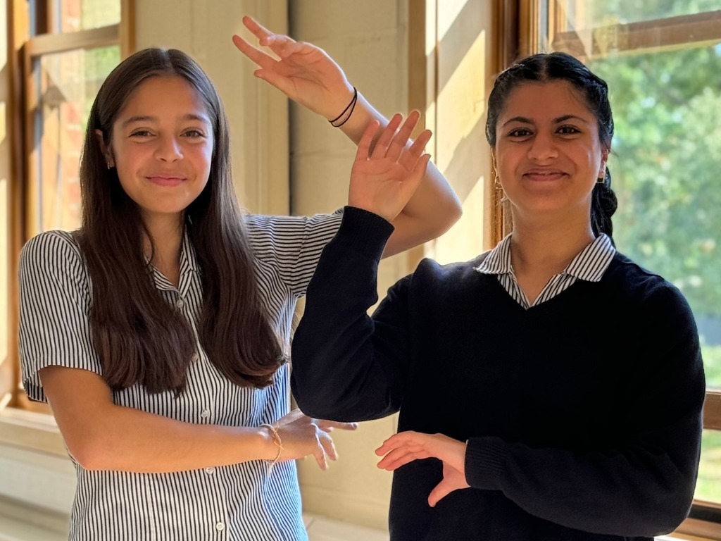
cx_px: 360
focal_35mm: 48
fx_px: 1000
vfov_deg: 30.3
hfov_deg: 39.7
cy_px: 270
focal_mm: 6.86
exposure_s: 1/200
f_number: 1.78
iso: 64
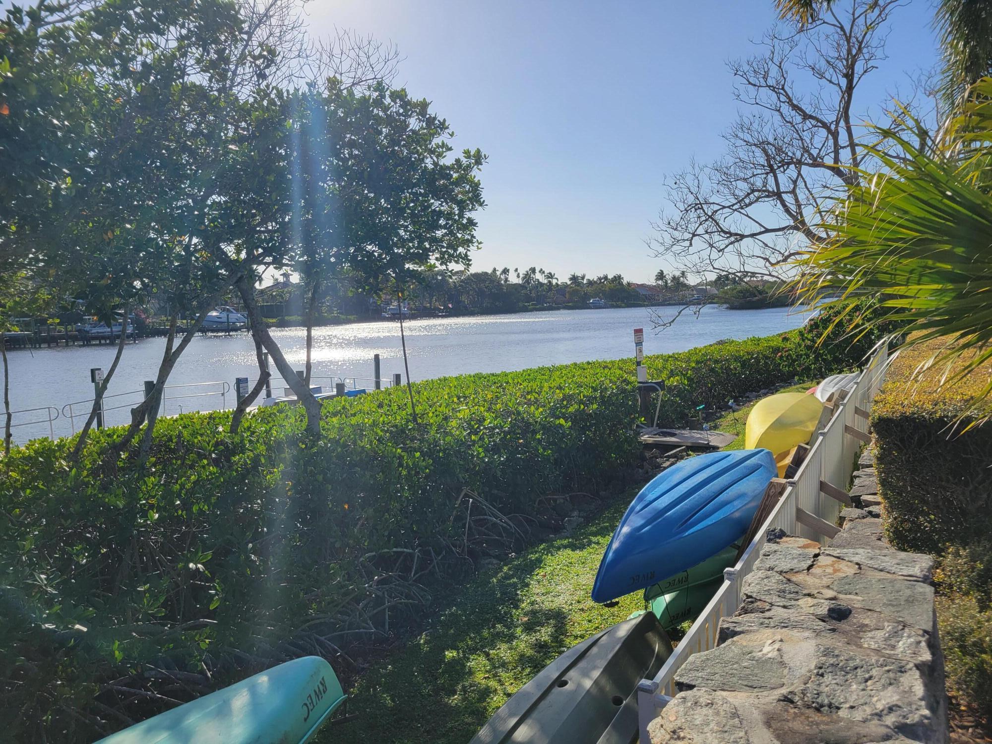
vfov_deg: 53.1
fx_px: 745
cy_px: 372
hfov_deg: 67.3
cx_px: 496
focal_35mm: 26
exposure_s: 1/3399
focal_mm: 5.4
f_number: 1.8
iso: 40
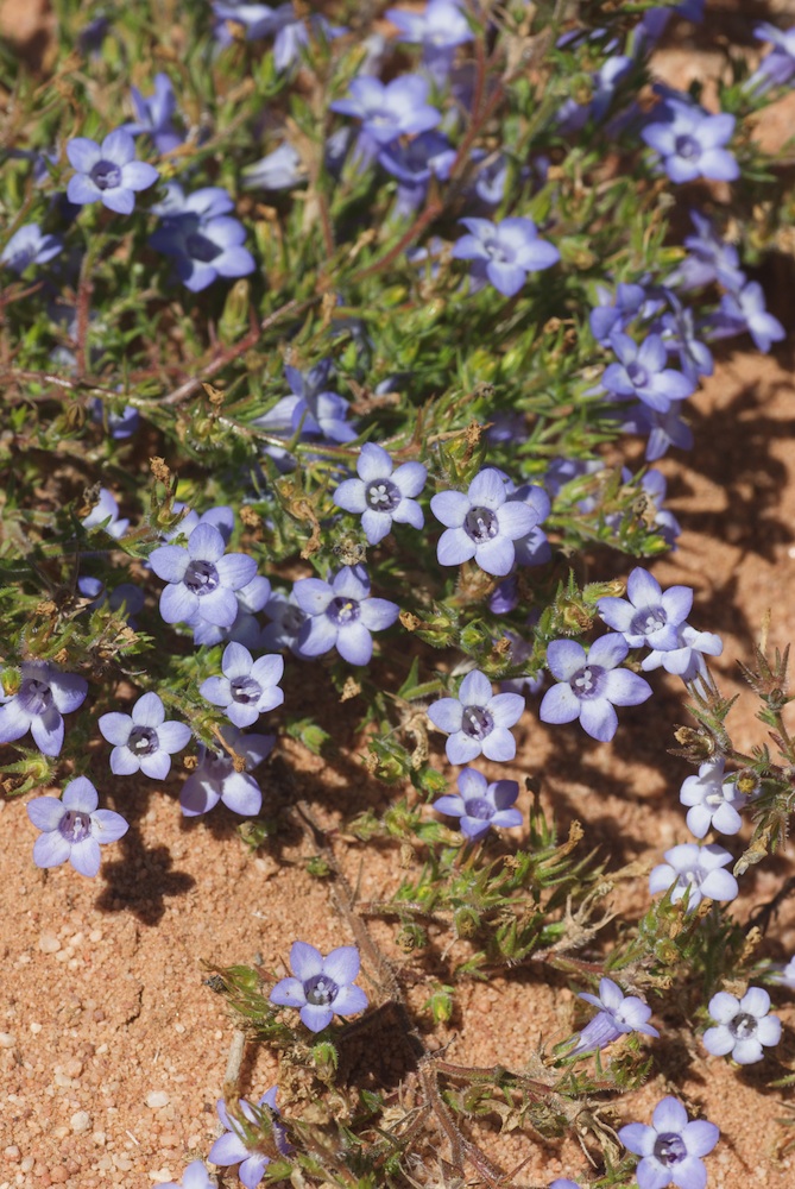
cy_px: 594
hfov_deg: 10.2
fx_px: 4461
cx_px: 398
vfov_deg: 15.2
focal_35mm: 135
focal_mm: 90
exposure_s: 1/160
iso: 160
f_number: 16
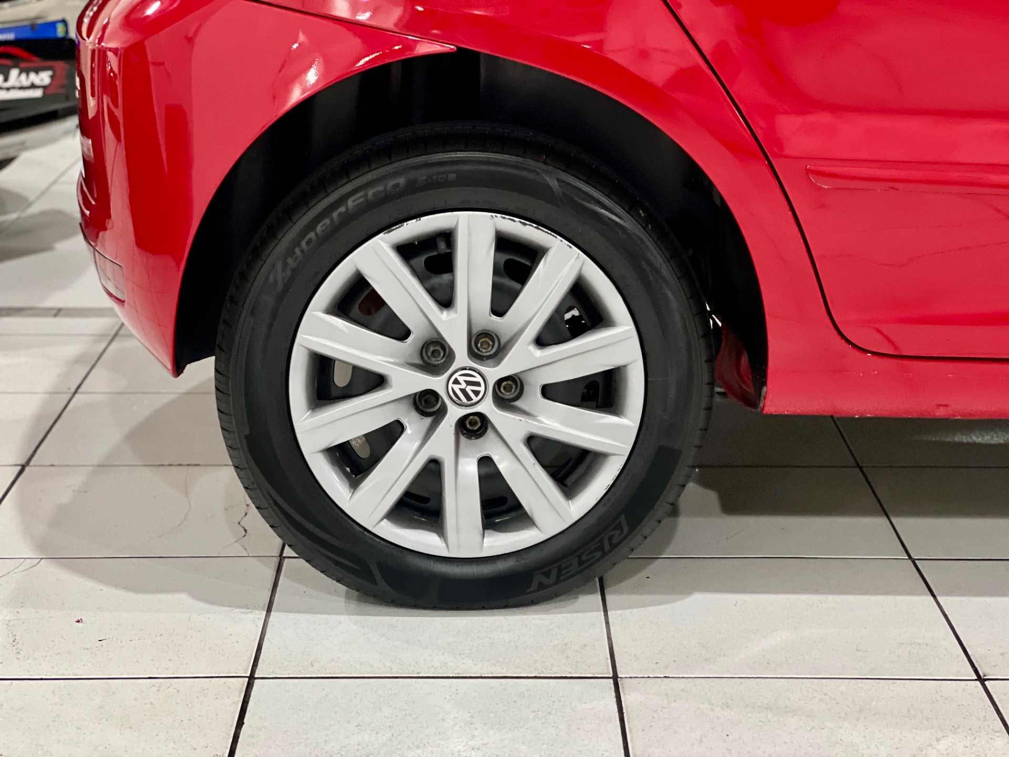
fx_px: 2244
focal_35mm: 77
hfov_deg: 25.3
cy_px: 378
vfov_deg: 19.1
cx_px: 504
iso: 400
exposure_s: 1/30
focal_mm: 9
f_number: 2.8
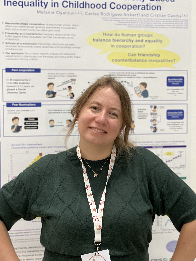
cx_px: 98
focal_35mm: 78
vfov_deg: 25.0
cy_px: 131
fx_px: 589
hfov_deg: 18.9
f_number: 2.8
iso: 320
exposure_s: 1/33
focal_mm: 9
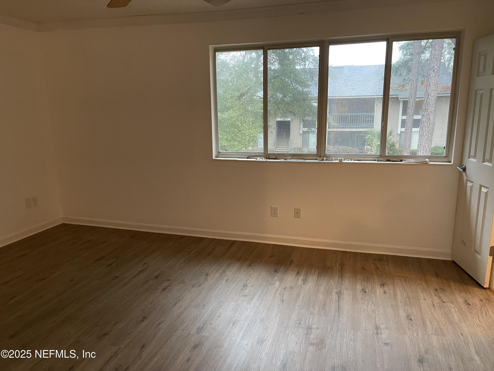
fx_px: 357
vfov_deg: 54.9
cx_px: 247
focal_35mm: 25
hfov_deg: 69.4
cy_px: 186
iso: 500
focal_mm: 5.1
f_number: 1.6
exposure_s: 1/60
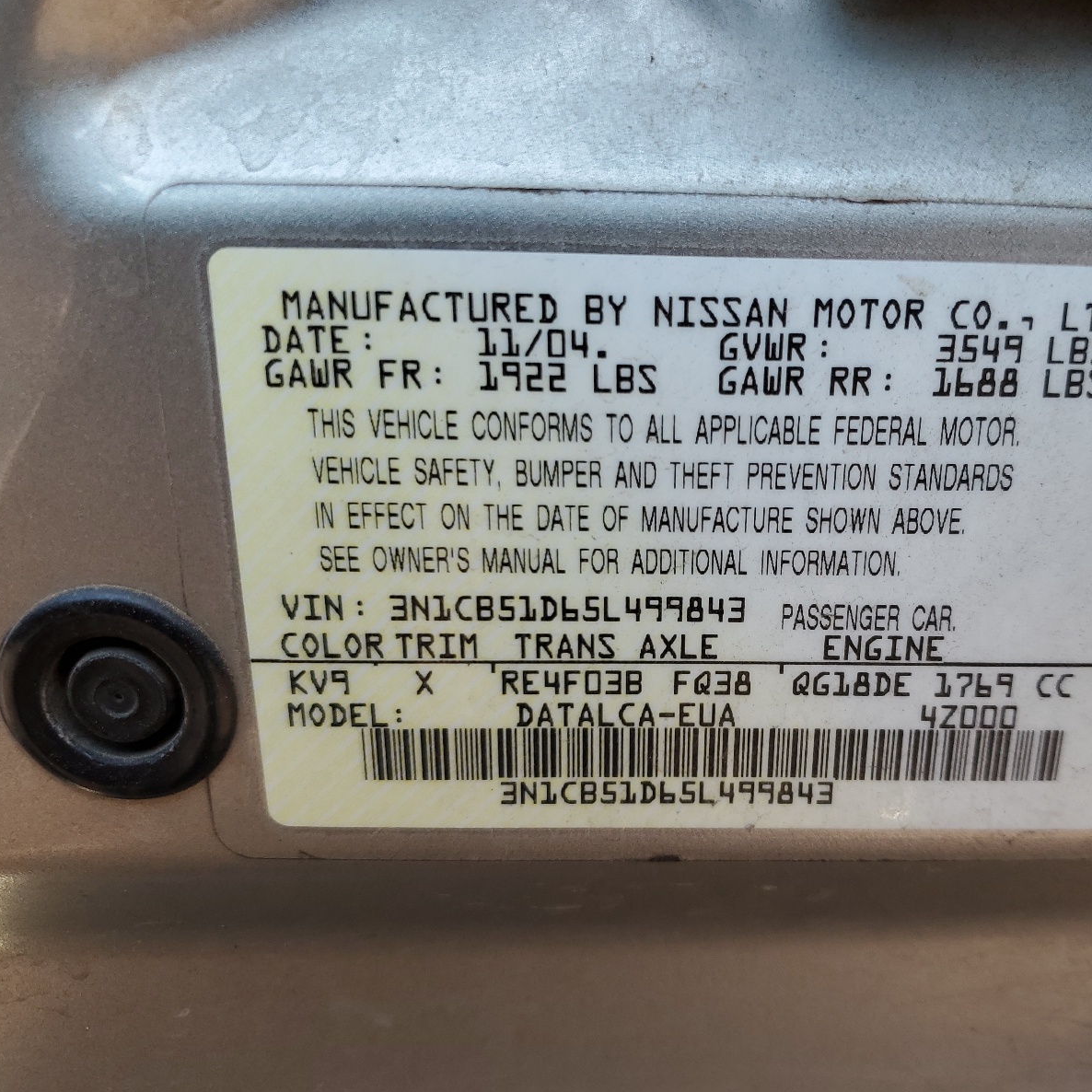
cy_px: 541
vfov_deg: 52.5
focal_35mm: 31
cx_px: 696
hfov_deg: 51.9
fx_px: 1106
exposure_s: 1/476
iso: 50
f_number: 1.5
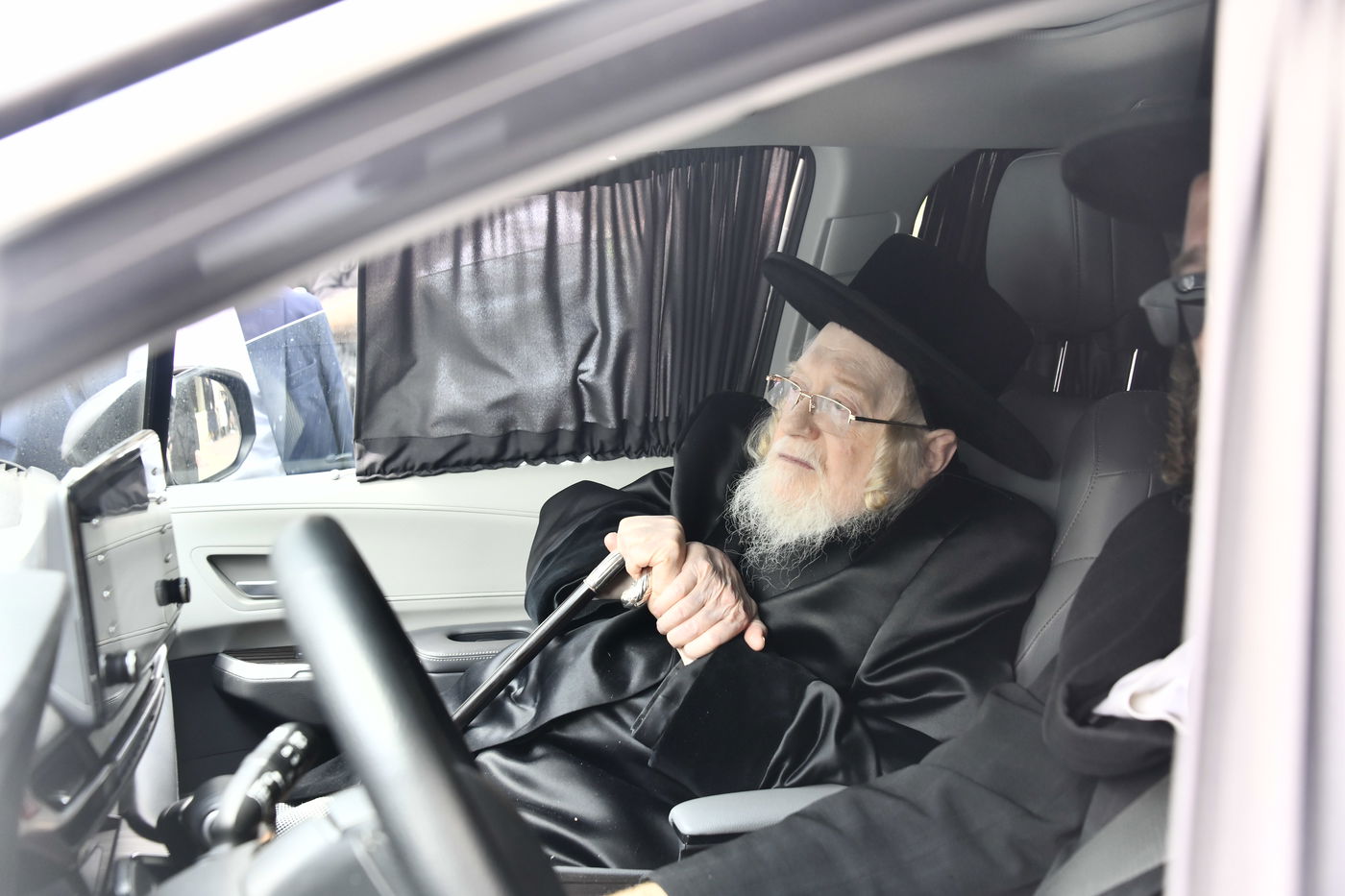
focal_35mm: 44
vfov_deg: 30.5
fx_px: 1644
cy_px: 448
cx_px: 672
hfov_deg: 44.5
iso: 640
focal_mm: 44
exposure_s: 1/125
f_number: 5.6
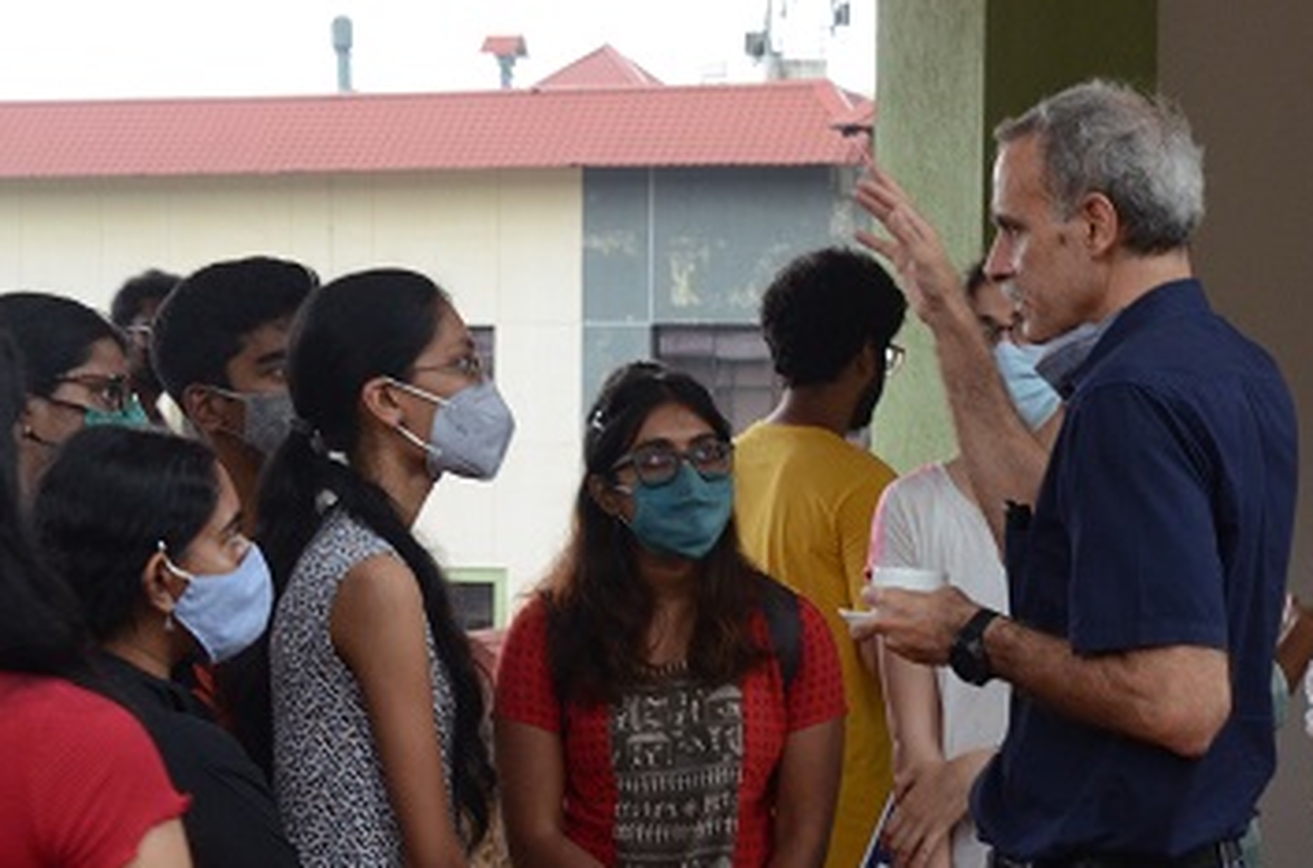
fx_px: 3456
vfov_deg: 14.3
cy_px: 491
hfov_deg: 21.5
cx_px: 671
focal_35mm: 95
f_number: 7.1
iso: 1000
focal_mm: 32
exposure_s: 1/60
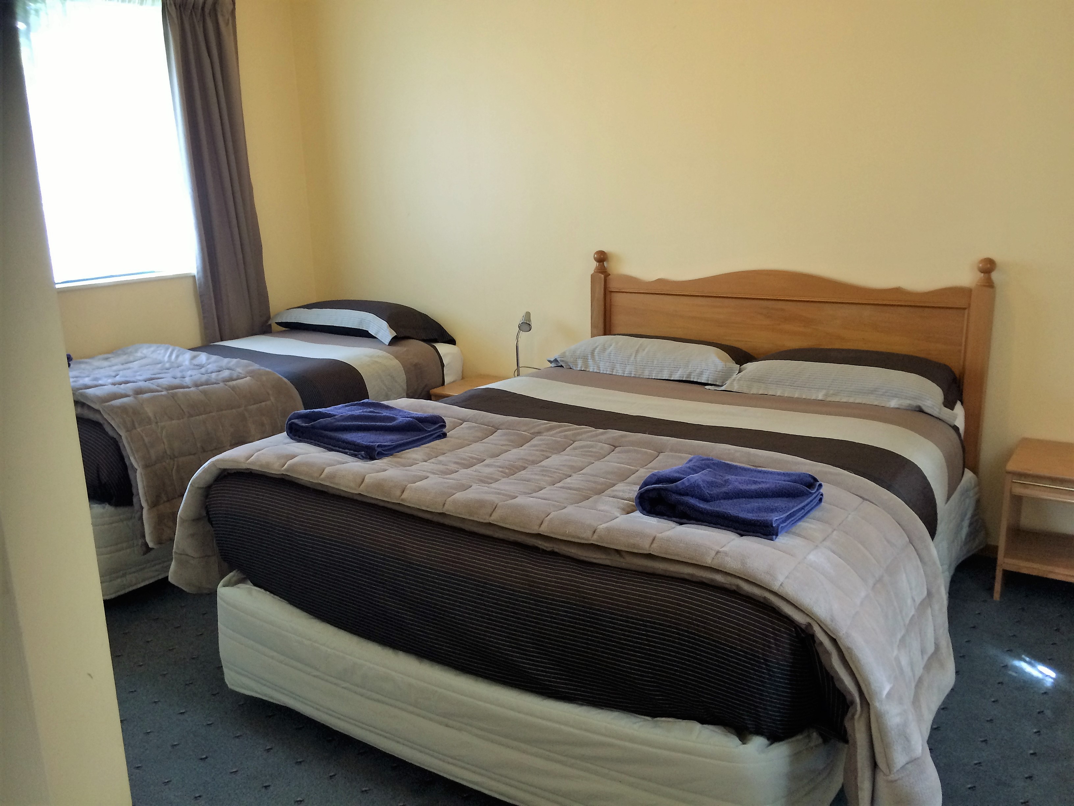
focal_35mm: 29
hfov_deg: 61.7
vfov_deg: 48.2
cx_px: 537
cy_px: 403
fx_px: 900
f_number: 2.2
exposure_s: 1/33
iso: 250
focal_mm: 4.15
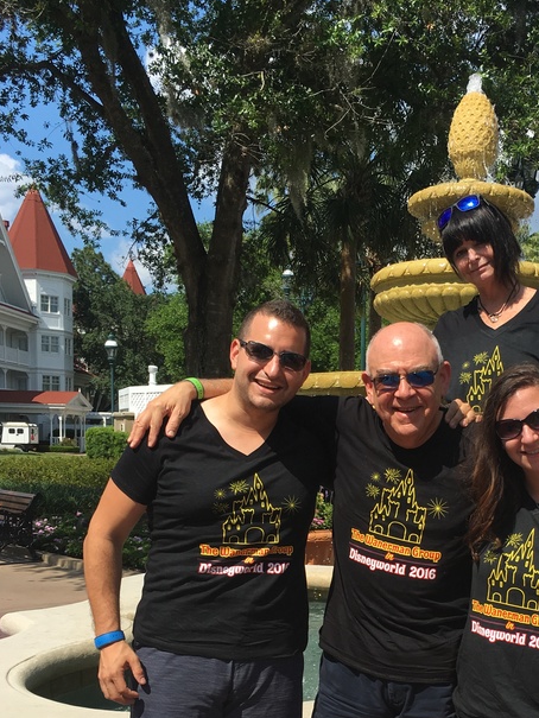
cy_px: 522
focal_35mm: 46
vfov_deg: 40.3
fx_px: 955
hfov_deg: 31.0
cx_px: 399
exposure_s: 1/1399
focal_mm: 4.15
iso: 25
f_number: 2.2
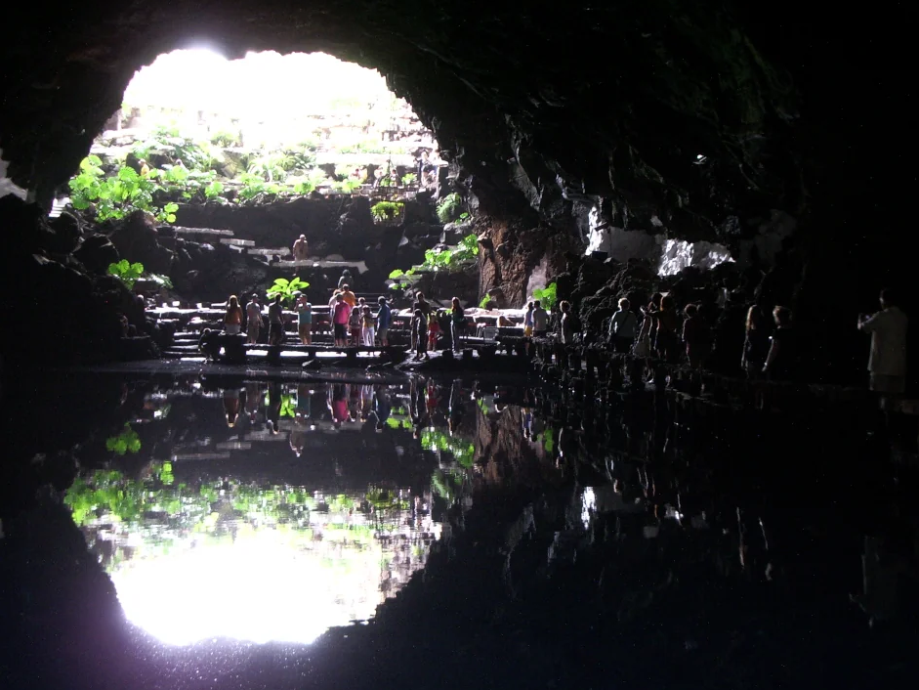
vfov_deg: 28.6
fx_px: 1354
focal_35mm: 51
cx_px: 468
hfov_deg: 37.5
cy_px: 344
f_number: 3.1
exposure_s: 1/15
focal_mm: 8.2
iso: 200
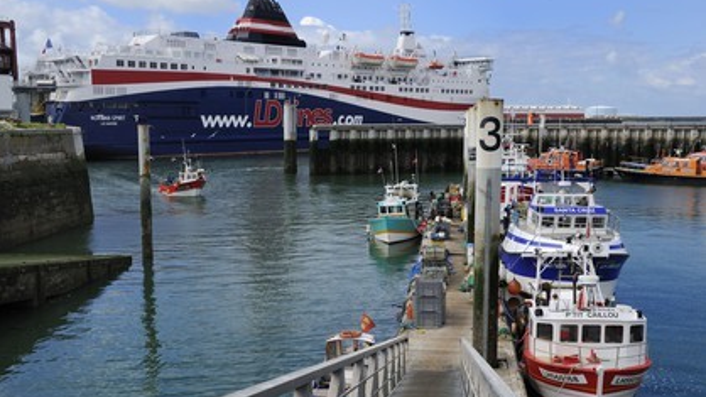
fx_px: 749
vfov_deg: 29.7
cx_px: 353
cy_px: 213
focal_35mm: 40
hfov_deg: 50.5
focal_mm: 38
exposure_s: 1/320
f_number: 9
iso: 200
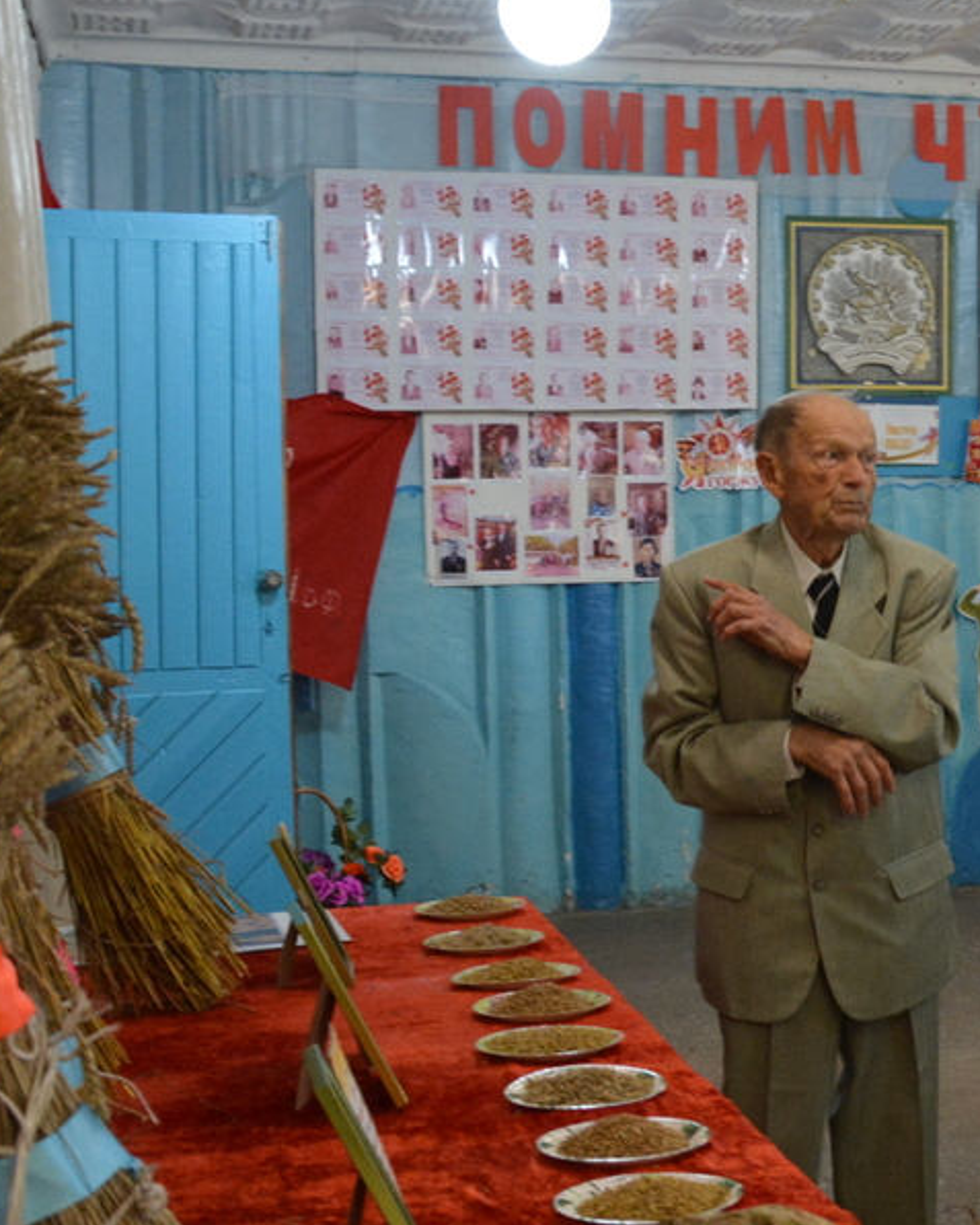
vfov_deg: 27.9
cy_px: 678
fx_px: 2465
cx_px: 1169
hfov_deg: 21.0
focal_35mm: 68
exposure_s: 1/25
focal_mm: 18
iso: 1600
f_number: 3.5
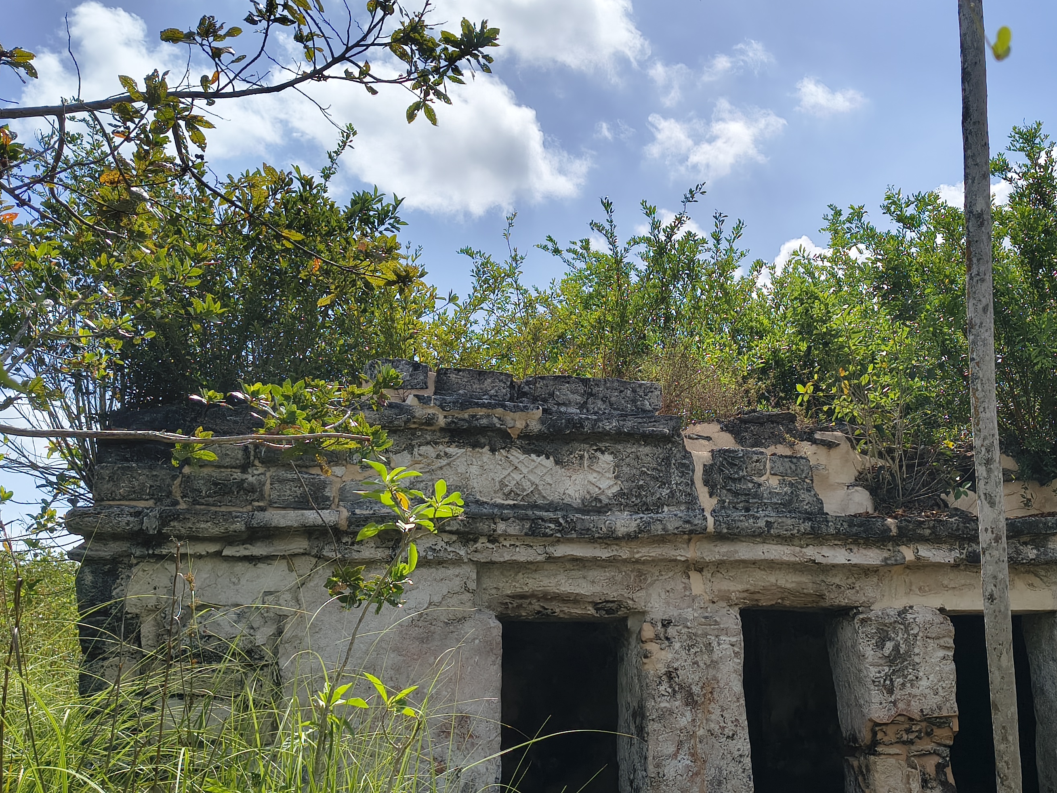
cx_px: 697
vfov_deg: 39.5
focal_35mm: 36
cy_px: 472
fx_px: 1099
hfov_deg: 50.5
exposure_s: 1/3462
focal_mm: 5.56
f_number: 1.8
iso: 103
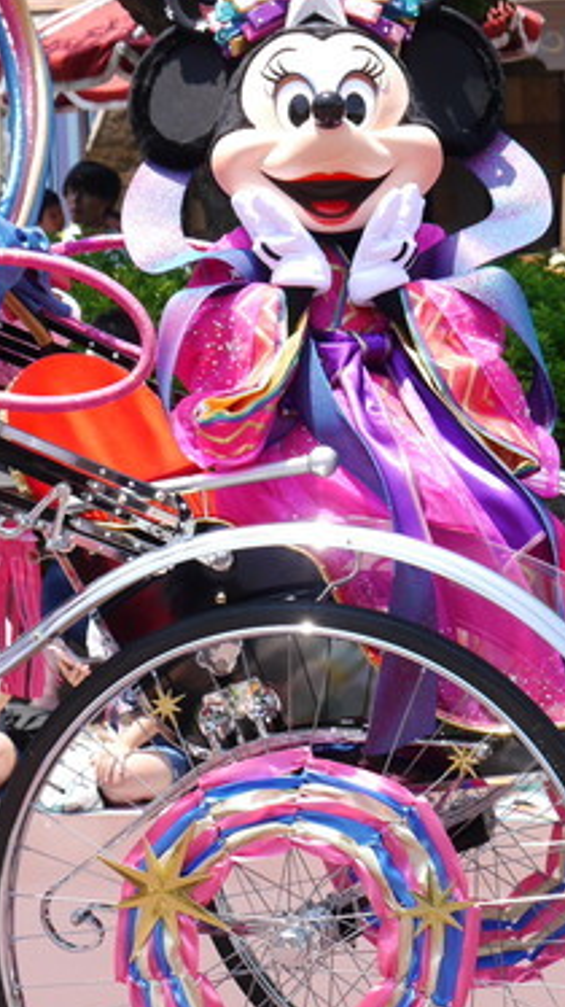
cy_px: 372
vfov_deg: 12.8
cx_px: 312
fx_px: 4481
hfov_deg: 7.2
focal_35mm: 168
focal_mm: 45
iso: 160
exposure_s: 1/250
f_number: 5.6
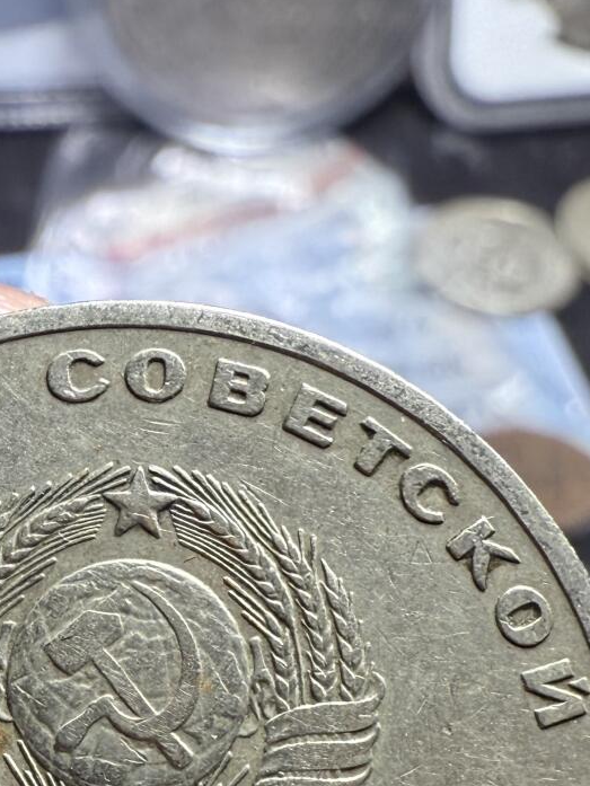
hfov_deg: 23.3
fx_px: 1409
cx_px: 106
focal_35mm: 62
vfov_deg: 28.9
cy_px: 810
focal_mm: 2.22
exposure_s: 1/99
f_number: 2.2
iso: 125
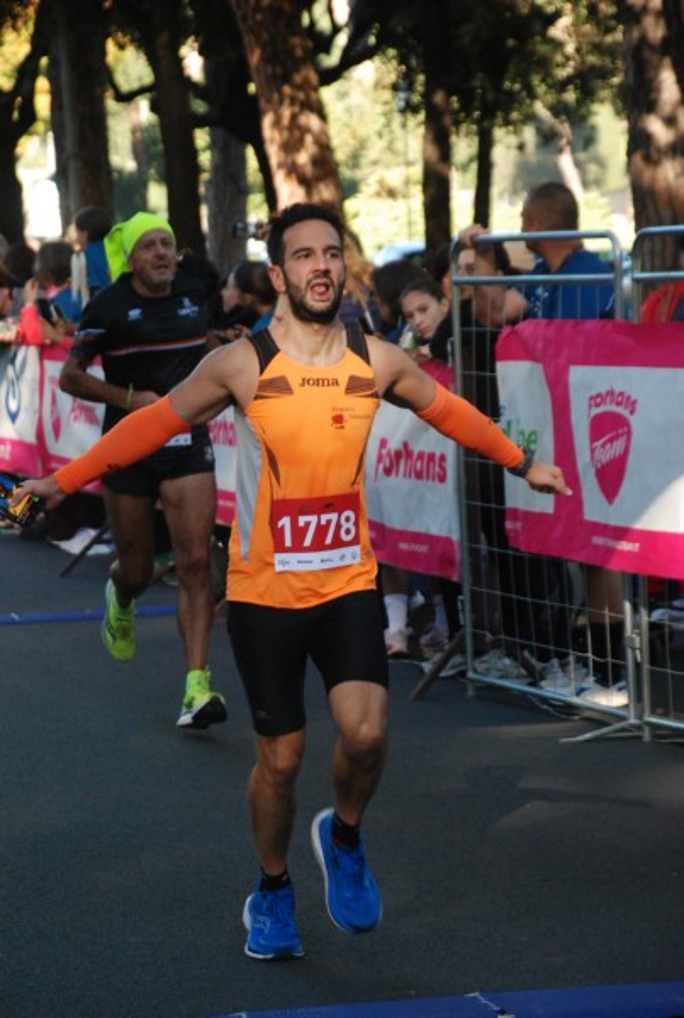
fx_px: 3827
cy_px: 509
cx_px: 342
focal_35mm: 135
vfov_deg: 15.2
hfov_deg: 10.2
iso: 1000
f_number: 5.6
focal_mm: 90
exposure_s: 1/320
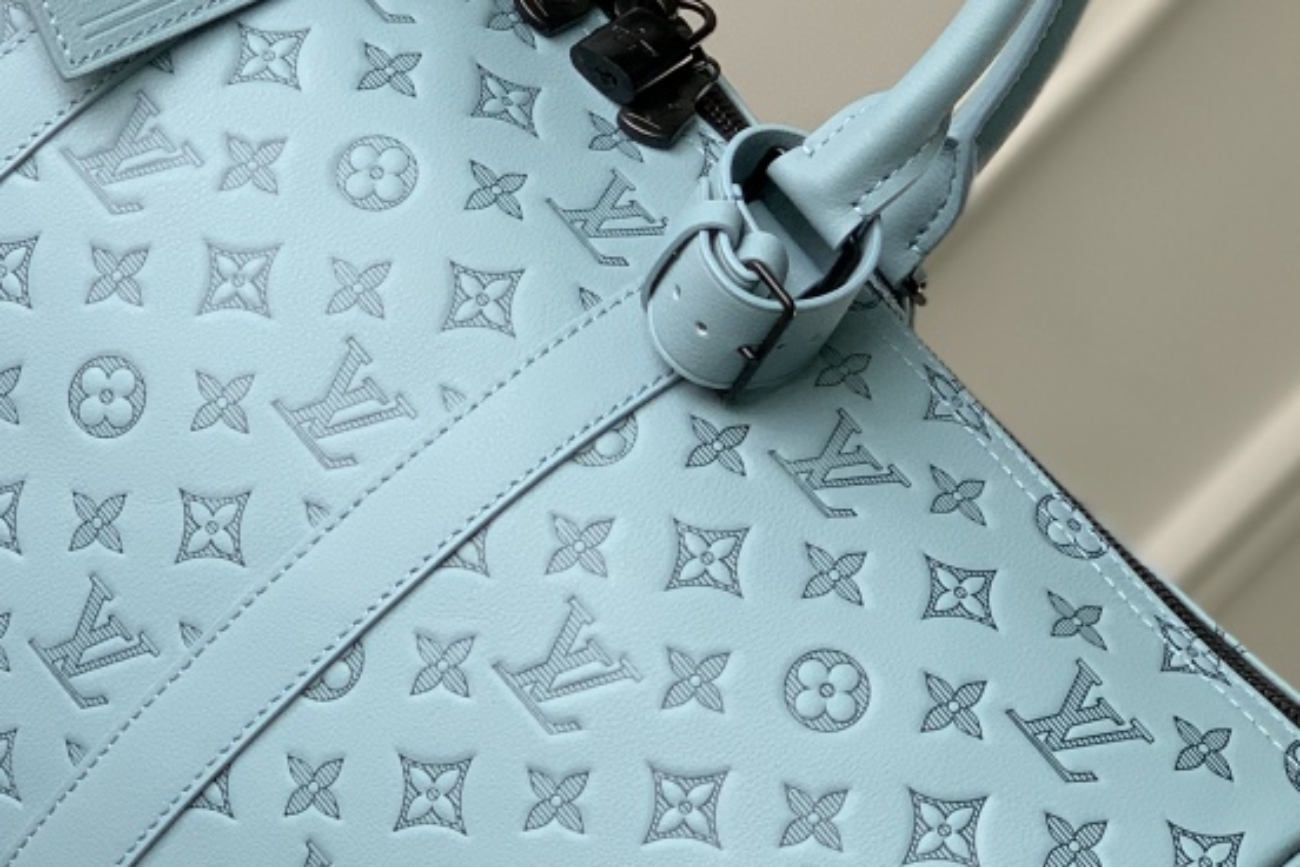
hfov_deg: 14.5
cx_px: 309
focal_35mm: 141
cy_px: 285
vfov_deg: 9.7
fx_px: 5091
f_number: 2.4
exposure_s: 1/122
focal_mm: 6
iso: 50
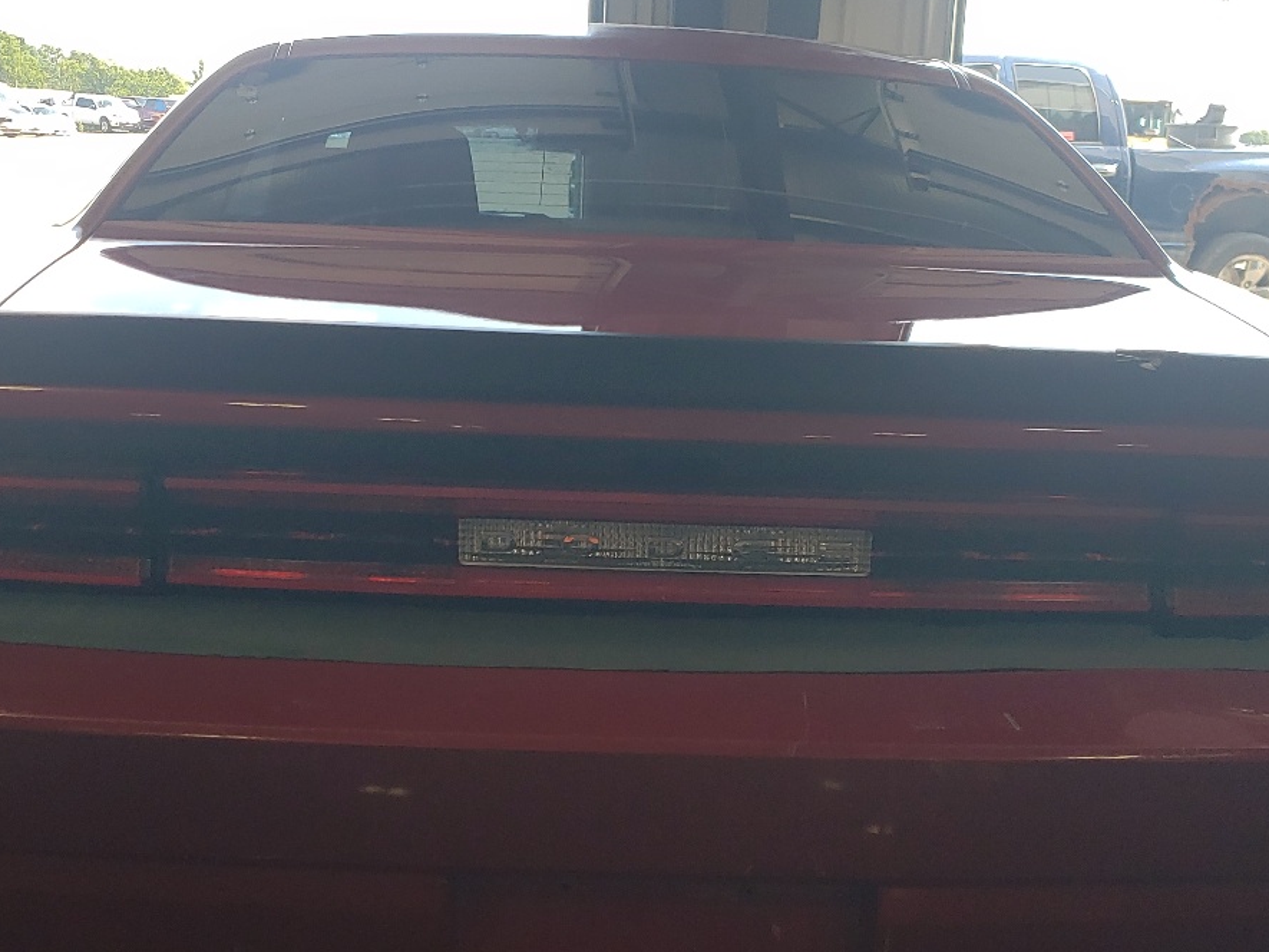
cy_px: 621
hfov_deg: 40.4
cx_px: 629
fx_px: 1723
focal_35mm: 47
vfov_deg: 30.7
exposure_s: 1/417
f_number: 1.5
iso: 50
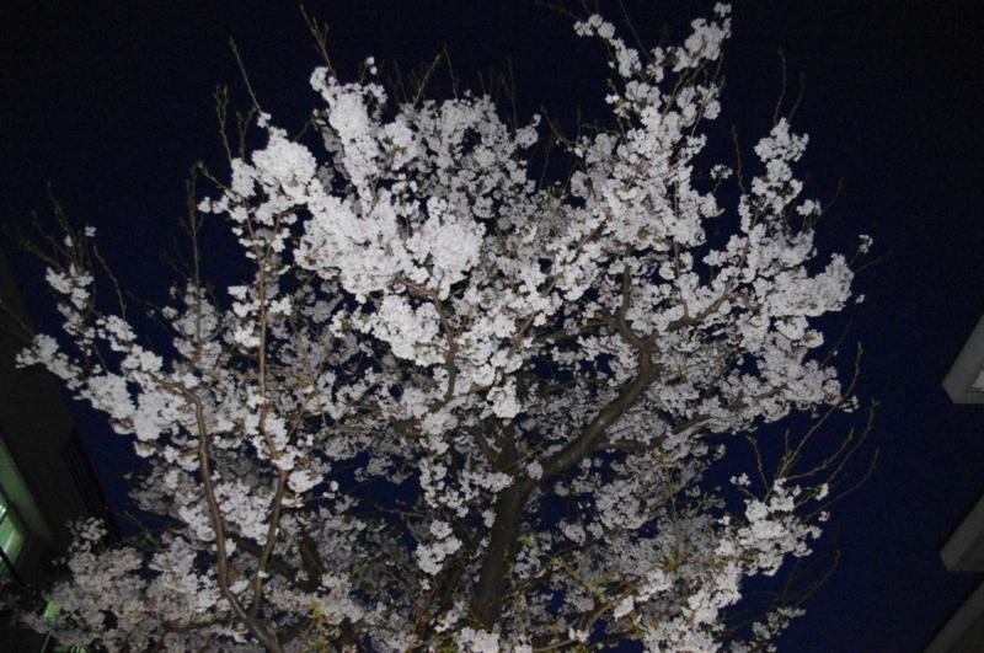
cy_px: 326
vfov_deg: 47.8
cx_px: 492
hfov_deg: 67.5
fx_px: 737
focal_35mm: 27
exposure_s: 1/15
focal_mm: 18
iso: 6400
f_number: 4
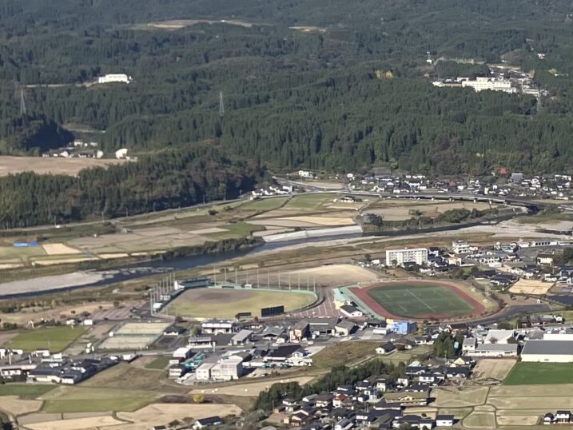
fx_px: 1656
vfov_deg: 14.8
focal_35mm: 100
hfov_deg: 17.4
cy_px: 252
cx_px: 889
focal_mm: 3.99
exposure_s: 1/2315
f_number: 1.8
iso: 32
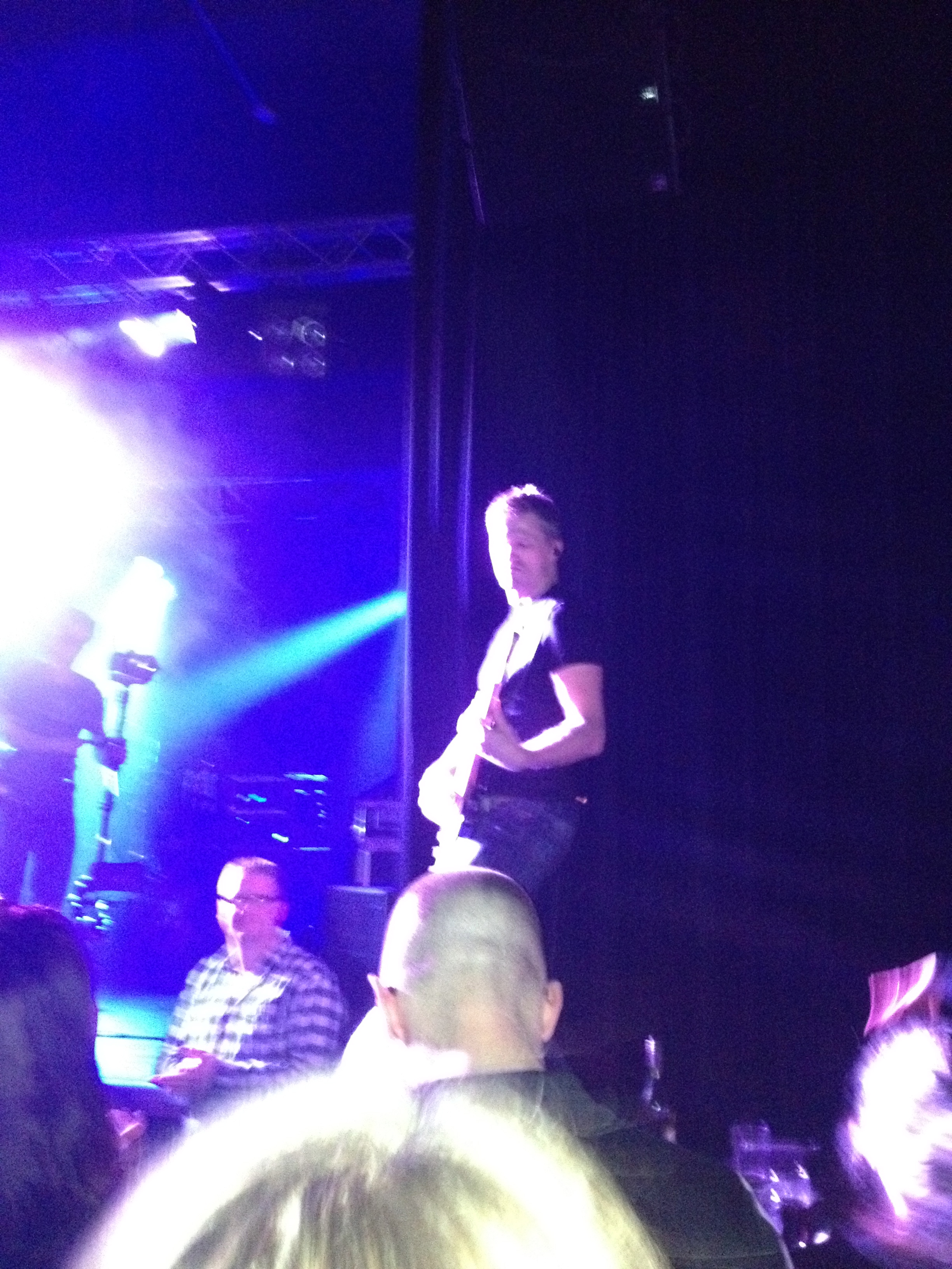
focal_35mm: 35
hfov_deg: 40.7
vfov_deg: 52.6
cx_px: 476
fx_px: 1283
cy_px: 634
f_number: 2.4
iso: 800
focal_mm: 4.28
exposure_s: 1/16
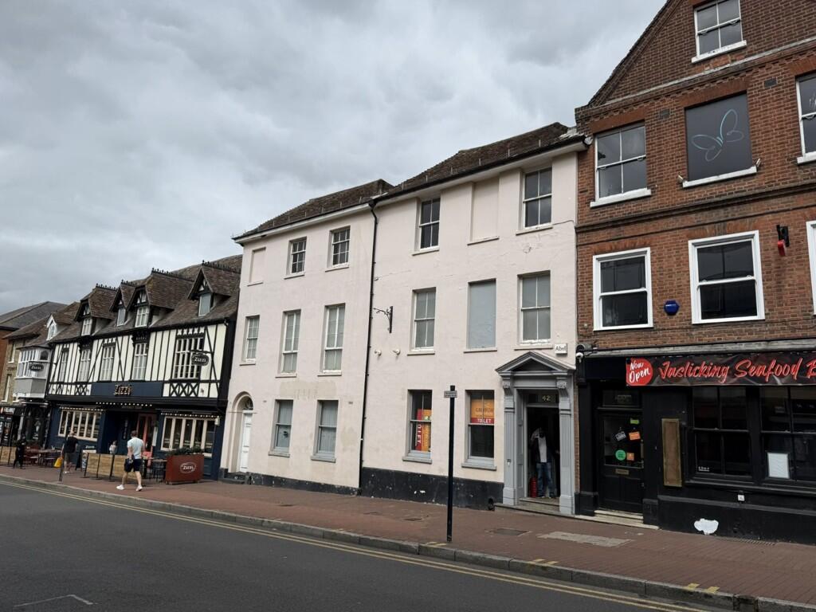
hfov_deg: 71.6
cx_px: 408
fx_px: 566
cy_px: 306
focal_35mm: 24
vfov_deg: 56.8
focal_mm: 6.76
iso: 80
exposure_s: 1/5714
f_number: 1.78
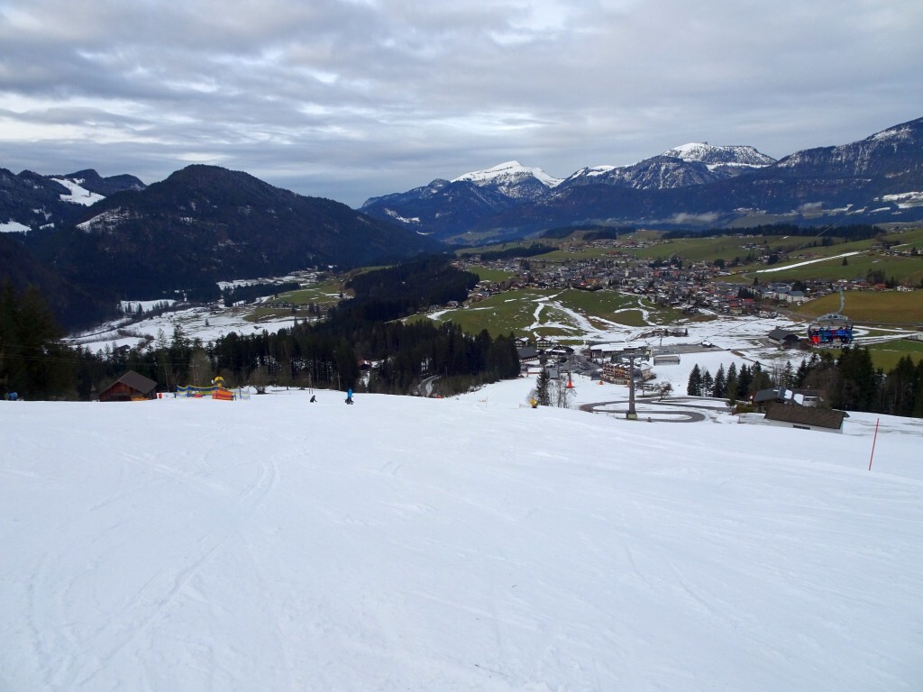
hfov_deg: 71.6
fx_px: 640
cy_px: 346
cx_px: 462
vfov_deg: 56.8
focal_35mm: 24
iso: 80
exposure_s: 1/640
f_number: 3.5
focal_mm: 4.1
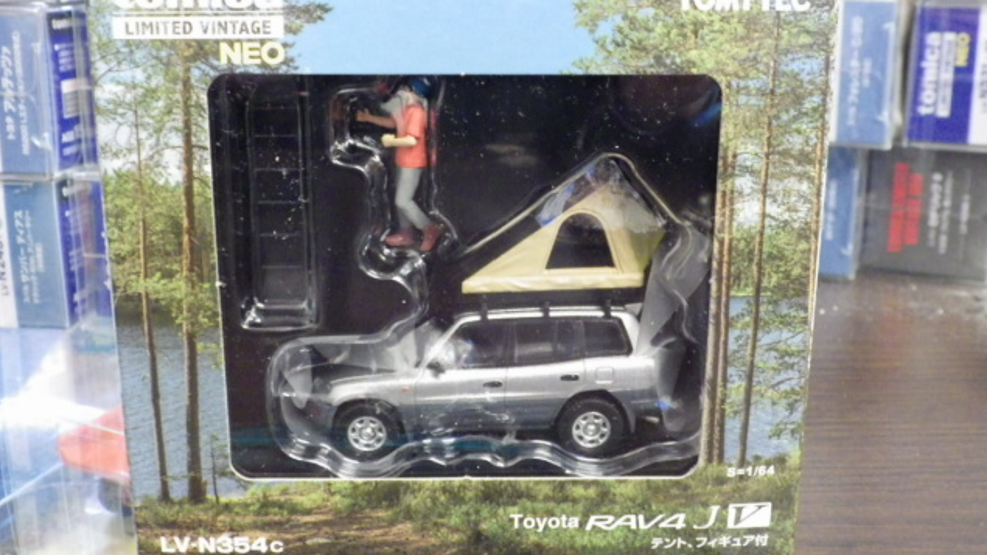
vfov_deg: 26.5
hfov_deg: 45.5
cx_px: 494
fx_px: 1178
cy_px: 221
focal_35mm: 45
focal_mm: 7.4
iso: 1250
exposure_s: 1/25
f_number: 3.6
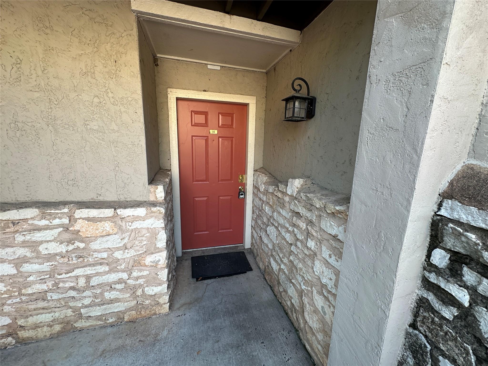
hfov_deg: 102.1
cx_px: 244
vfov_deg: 85.7
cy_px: 183
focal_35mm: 14
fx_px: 197
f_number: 2.2
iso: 40
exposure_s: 1/99
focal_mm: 2.22
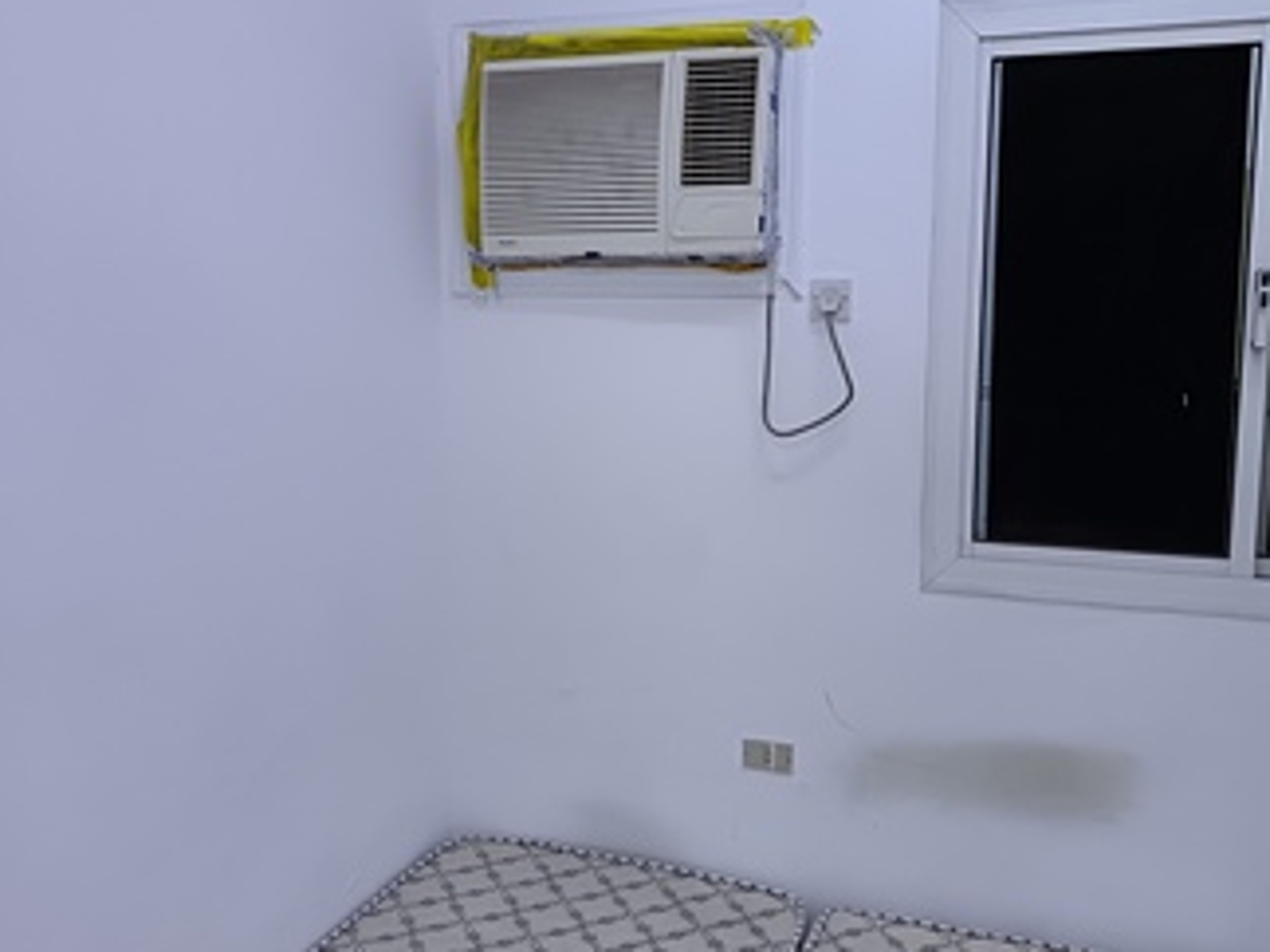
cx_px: 635
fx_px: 1247
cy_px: 470
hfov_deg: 54.0
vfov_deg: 41.8
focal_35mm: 34
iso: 2706
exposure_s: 1/100
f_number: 1.75
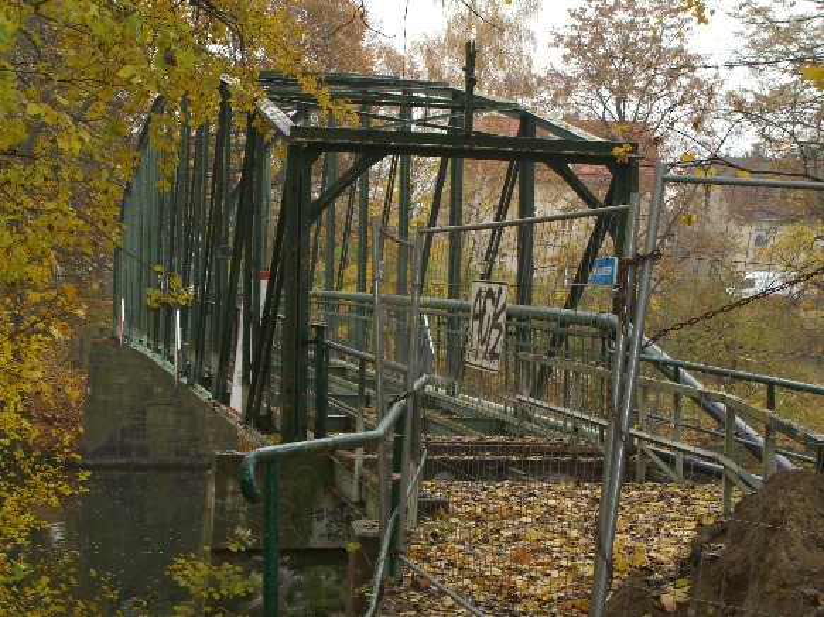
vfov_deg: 18.4
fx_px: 1904
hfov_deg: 24.4
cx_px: 412
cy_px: 308
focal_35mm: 80
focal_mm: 16.6
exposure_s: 1/60
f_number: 4.4
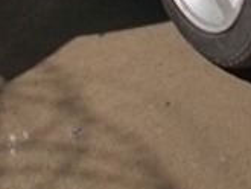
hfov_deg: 10.0
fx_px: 1393
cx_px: 352
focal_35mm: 192
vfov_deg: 6.9
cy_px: -397
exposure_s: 1/320
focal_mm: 4.6
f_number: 8
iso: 80
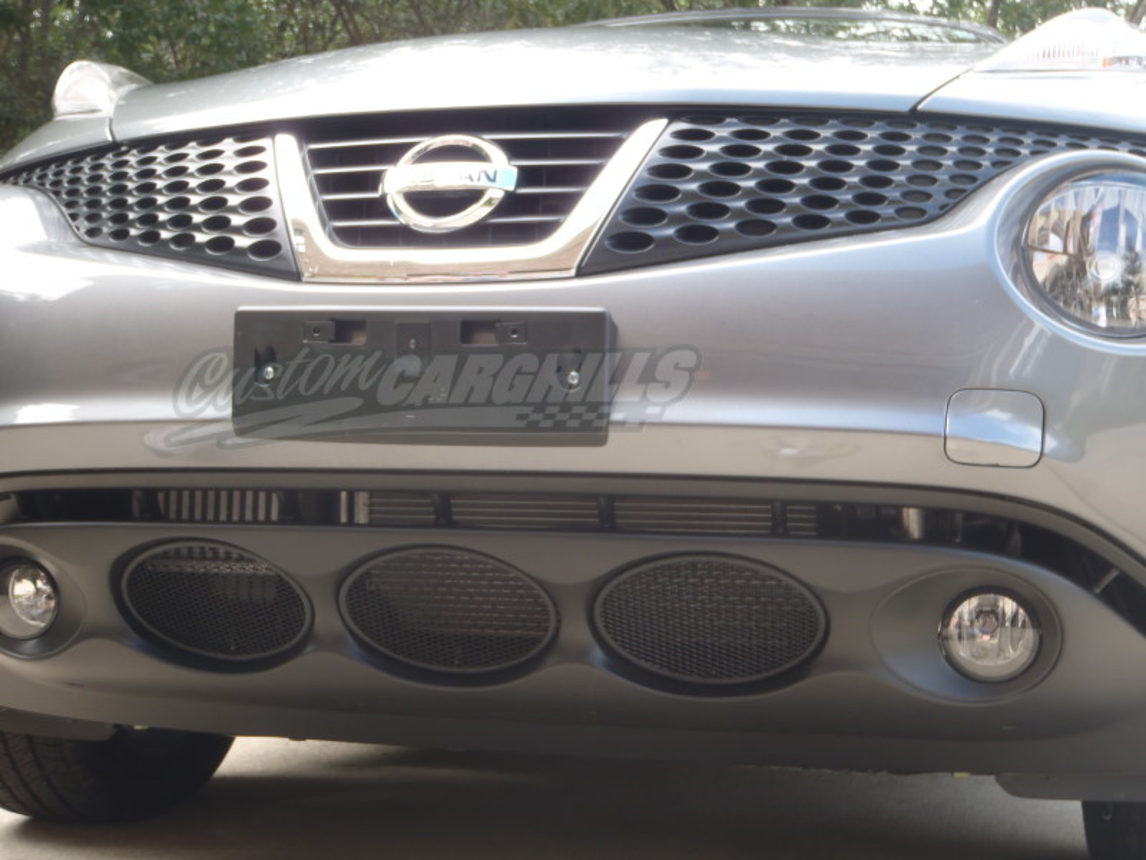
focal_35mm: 42
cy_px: 430
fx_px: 1390
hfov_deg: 44.8
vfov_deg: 34.3
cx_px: 573
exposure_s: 1/50
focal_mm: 7.57
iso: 64
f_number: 4.3
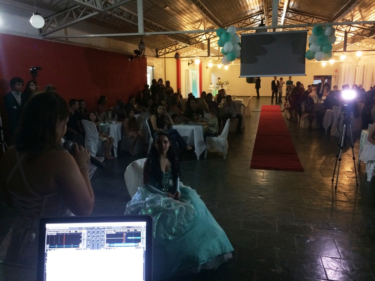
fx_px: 314
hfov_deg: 61.7
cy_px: 140
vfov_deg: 48.2
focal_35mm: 29
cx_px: 188
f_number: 2.2
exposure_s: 1/24
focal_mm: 4.15
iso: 250
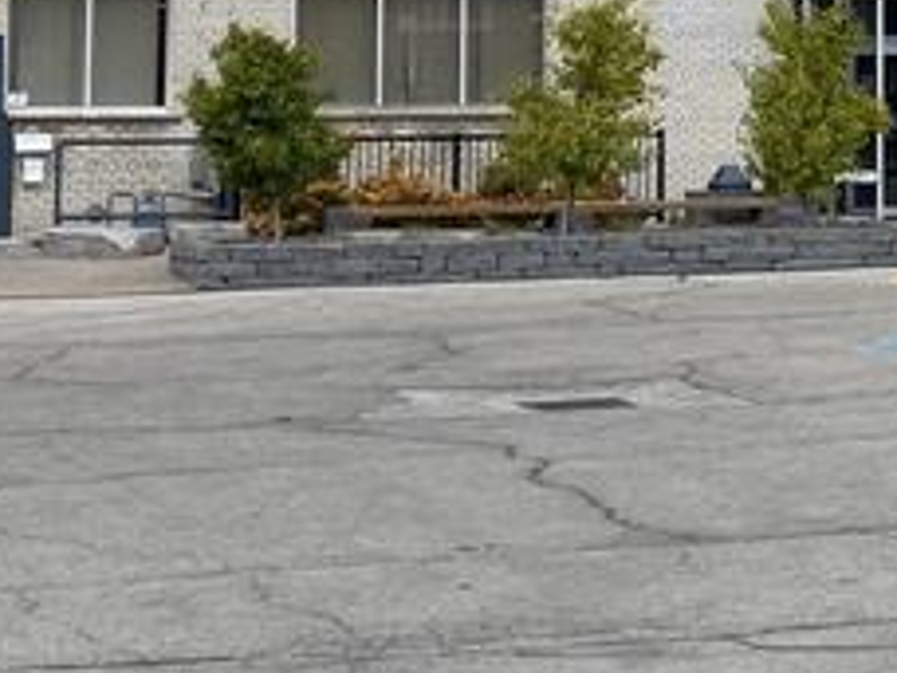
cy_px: -122
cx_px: 1015
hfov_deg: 16.3
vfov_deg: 12.4
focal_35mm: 117
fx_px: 3032
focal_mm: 4.25
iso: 32
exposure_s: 1/1429
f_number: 1.8
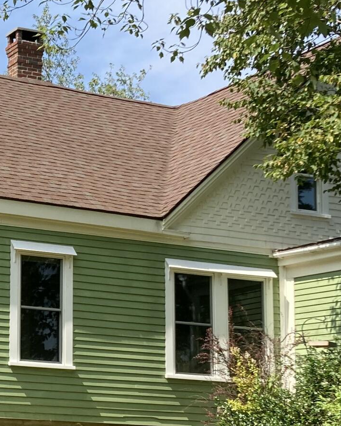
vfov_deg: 20.8
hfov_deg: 15.8
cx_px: -111
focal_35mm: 92
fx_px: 1160
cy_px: 276
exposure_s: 1/1080
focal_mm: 3.99
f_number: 1.8
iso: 20
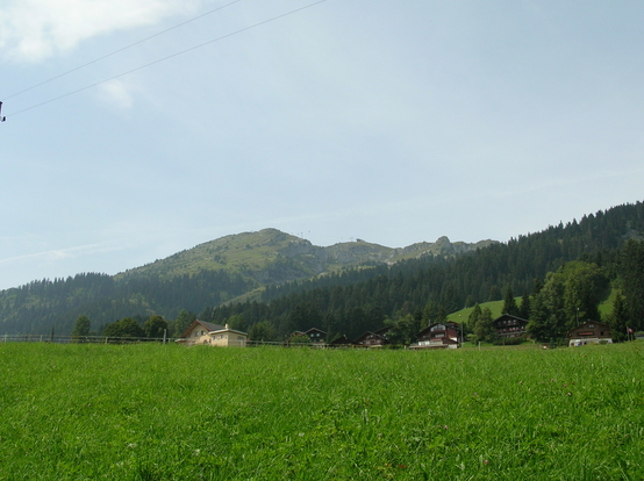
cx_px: 327
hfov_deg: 47.9
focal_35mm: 39
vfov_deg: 36.7
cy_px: 221
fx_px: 725
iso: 50
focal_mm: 6
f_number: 3.7
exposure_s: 1/650
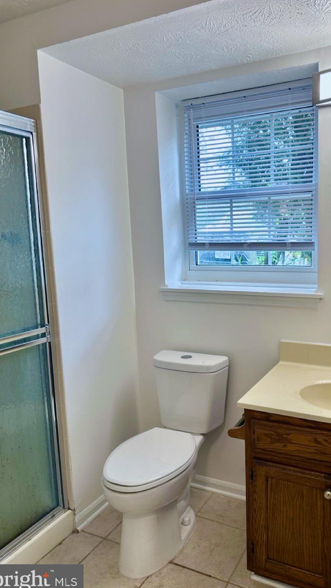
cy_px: 293
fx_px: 422
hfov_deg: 42.5
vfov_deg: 69.9
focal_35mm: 27
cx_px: 213
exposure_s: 1/120
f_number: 1.78
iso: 80
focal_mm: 6.86
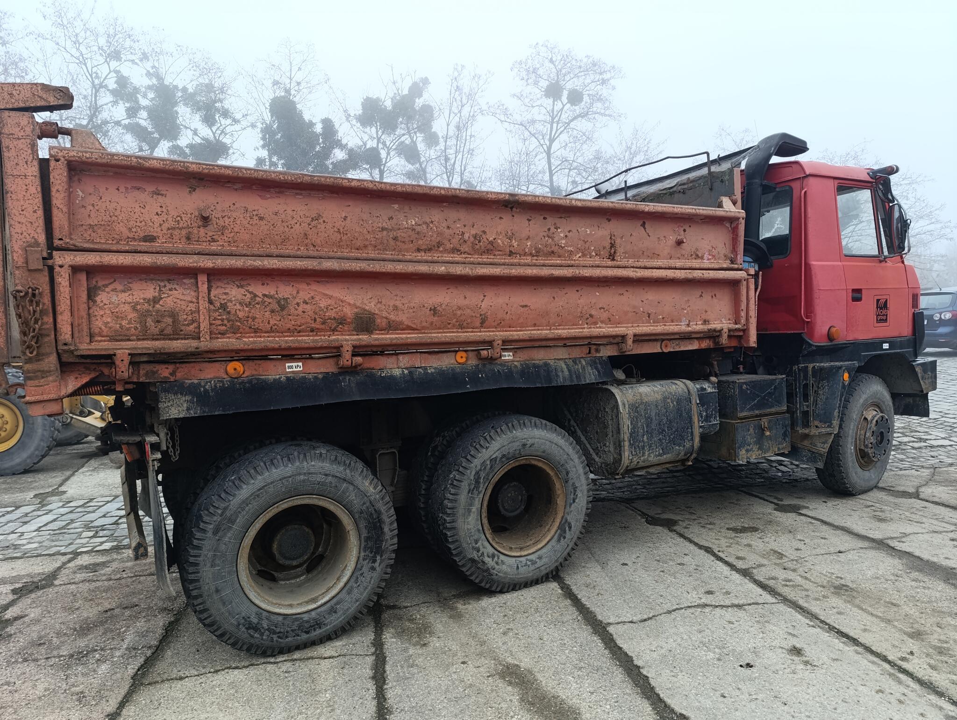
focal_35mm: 23
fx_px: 637
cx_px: 478
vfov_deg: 59.0
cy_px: 360
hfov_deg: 73.8
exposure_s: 1/100
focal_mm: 6.14
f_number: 1.6
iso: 80
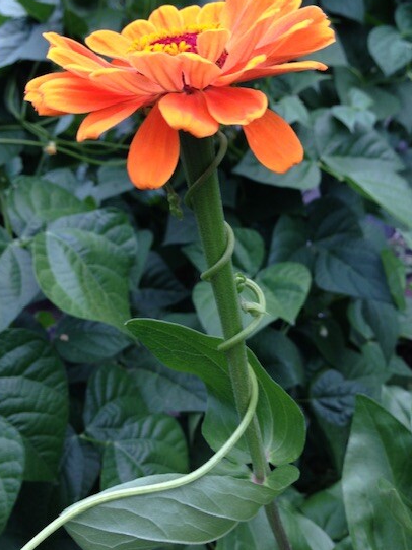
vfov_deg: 47.7
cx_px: 201
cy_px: 228
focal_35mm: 39
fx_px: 619
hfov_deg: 36.8
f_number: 2.4
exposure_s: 1/20
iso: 64
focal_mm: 4.12
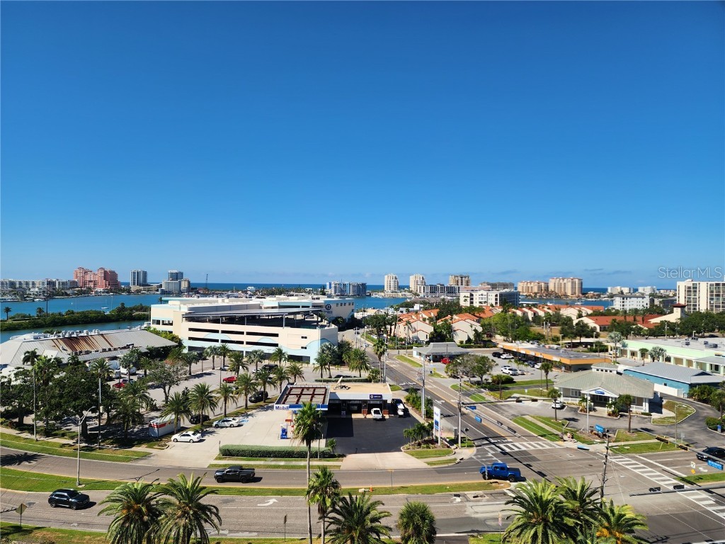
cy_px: 272
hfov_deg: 73.9
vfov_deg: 58.9
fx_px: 482
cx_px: 362
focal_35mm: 23
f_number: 1.8
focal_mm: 6.4
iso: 12
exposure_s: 1/1445
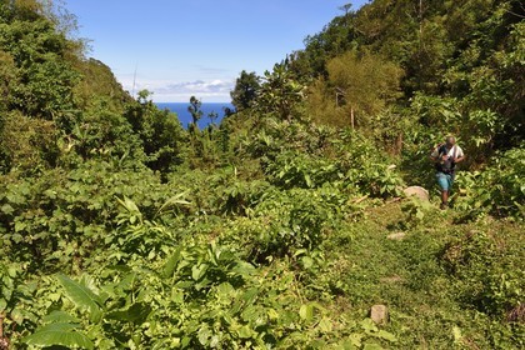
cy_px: 175
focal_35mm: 30
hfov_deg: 61.9
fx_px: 437
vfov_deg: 43.6
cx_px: 262
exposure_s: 1/250
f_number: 13
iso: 200
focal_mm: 30
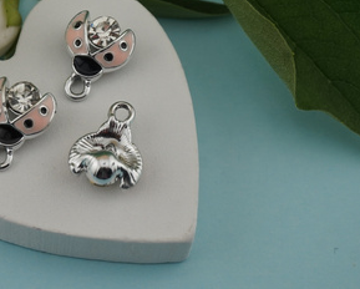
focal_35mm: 92
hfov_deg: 20.6
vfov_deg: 16.7
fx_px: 982
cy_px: 121
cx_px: 81
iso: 100
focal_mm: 42
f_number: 9
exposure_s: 1/125
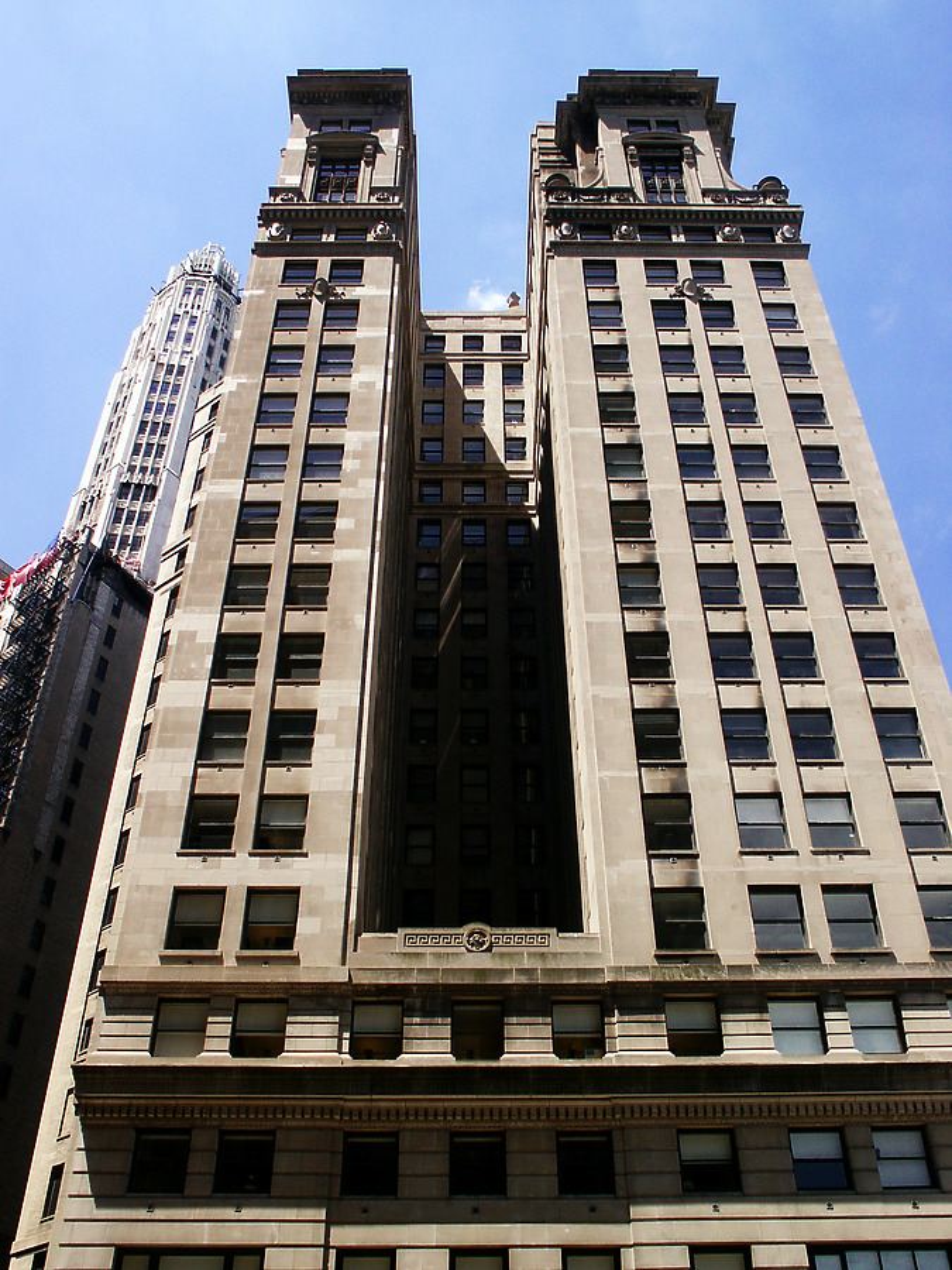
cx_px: 476
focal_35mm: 35
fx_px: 1283
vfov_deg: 52.6
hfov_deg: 40.7
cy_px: 635
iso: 64
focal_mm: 7.2
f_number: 6.7
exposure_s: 1/180
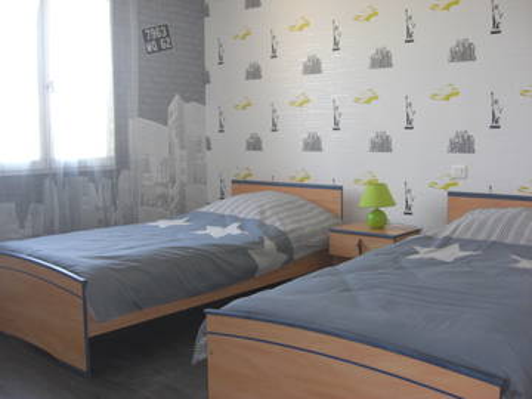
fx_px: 584
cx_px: 266
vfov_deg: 37.7
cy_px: 200
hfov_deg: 49.0
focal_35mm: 38
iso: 200
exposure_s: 1/80
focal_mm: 7.9
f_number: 2.8
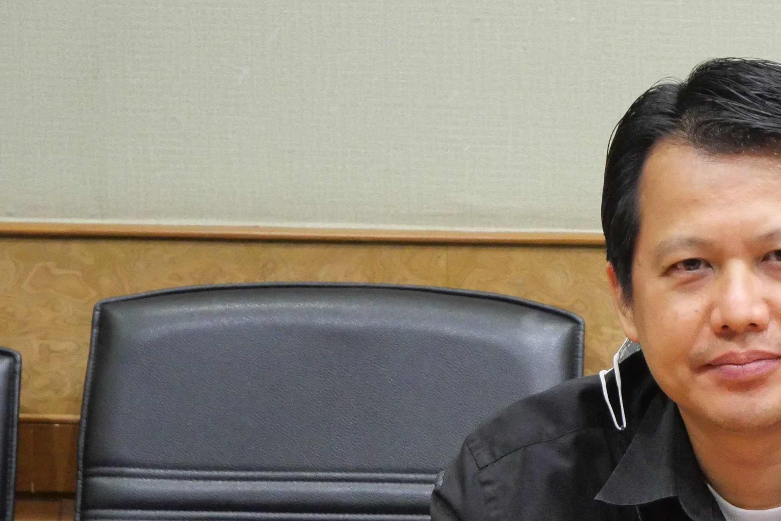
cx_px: 753
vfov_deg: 6.2
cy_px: 511
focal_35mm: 222
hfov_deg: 9.2
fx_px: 4816
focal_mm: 52
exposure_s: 1/40
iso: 3200
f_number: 5.6
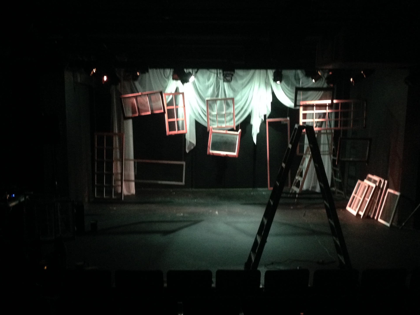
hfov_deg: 43.9
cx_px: 209
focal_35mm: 43
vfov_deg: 33.5
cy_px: 179
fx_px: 522
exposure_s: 1/17
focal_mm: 4.12
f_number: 2.4
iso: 400
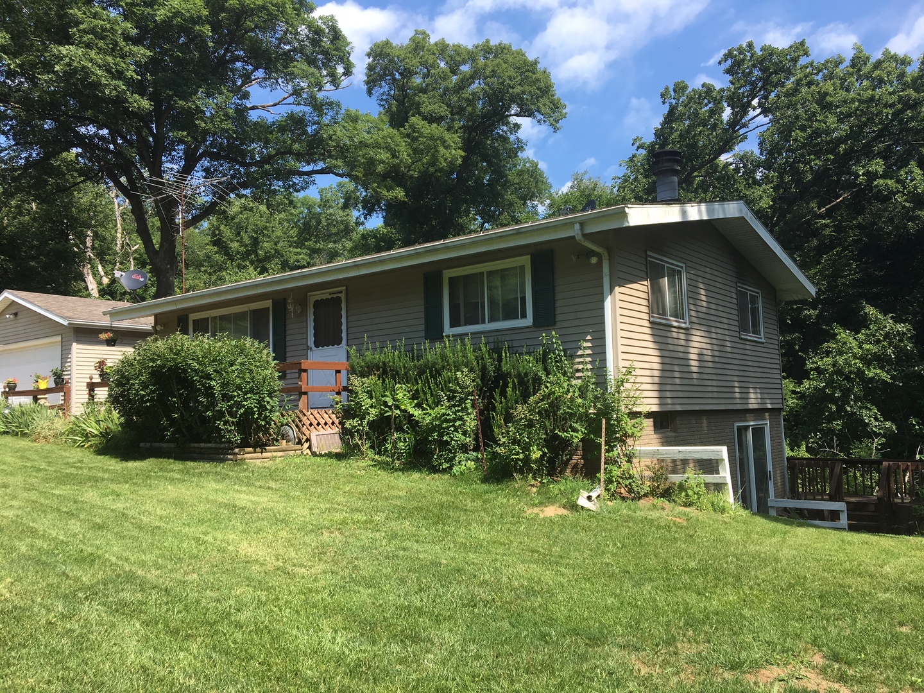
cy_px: 346
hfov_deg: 61.7
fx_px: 774
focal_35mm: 29
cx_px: 462
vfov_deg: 48.2
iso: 25
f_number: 2.2
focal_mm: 4.15
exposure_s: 1/836
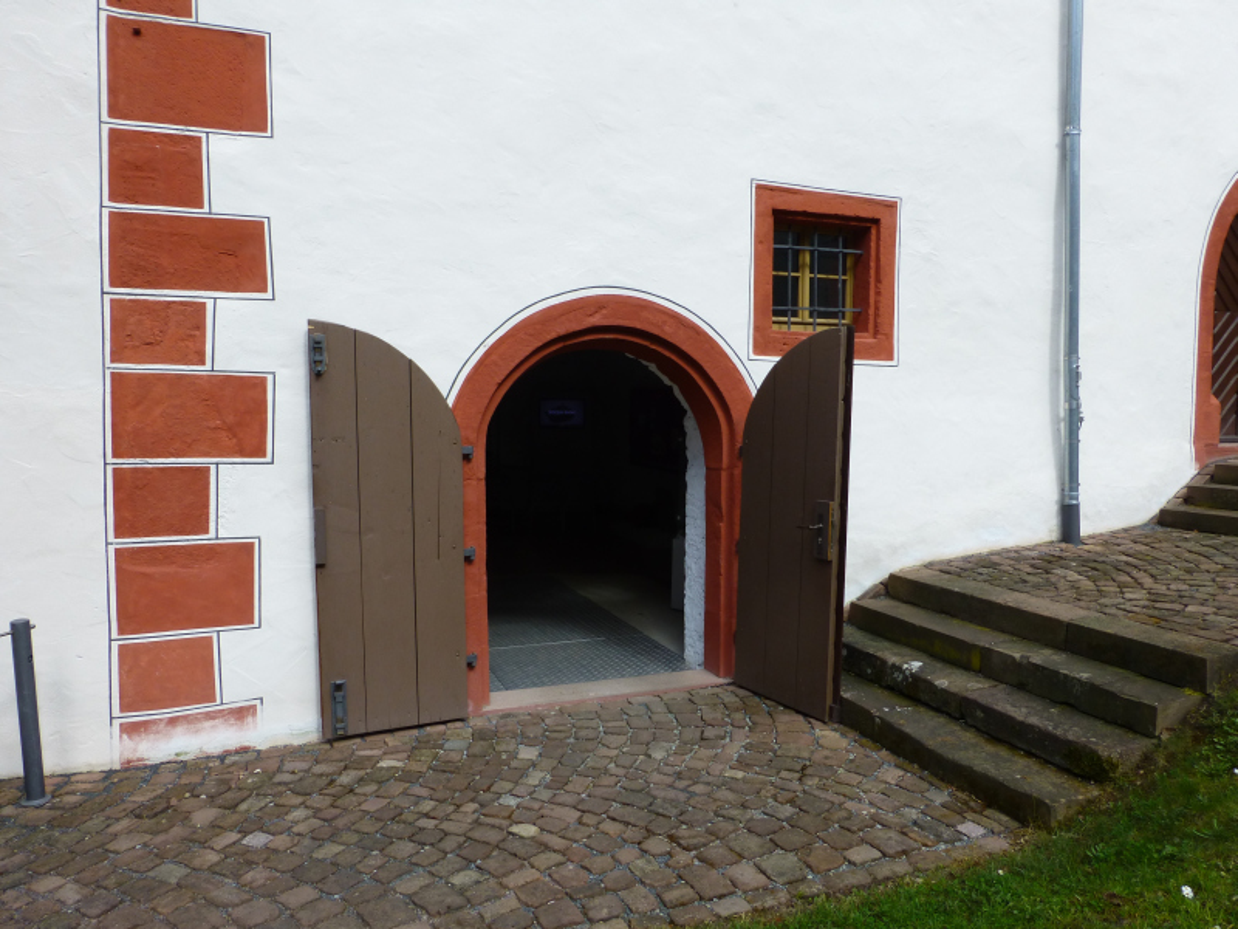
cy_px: 464
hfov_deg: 69.4
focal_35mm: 25
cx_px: 619
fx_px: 894
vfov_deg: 54.9
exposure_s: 1/250
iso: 100
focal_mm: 4.3
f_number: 4
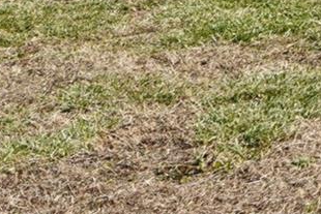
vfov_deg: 6.5
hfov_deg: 8.6
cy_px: -340
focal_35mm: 198
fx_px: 1766
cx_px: 963
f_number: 8
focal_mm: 20
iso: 100
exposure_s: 1/90
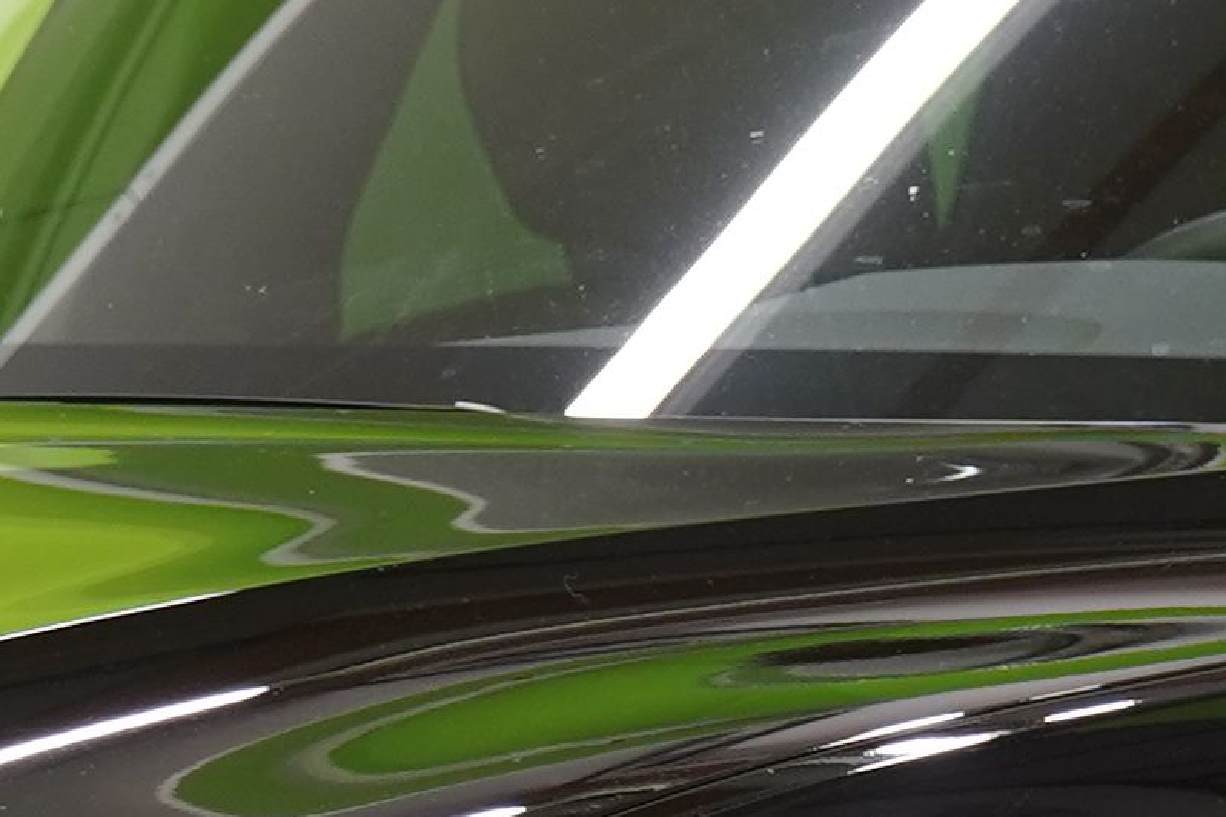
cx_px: 404
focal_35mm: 436
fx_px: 14847
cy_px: 716
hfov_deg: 4.7
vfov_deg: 3.2
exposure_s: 1/20
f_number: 5.6
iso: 400
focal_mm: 58
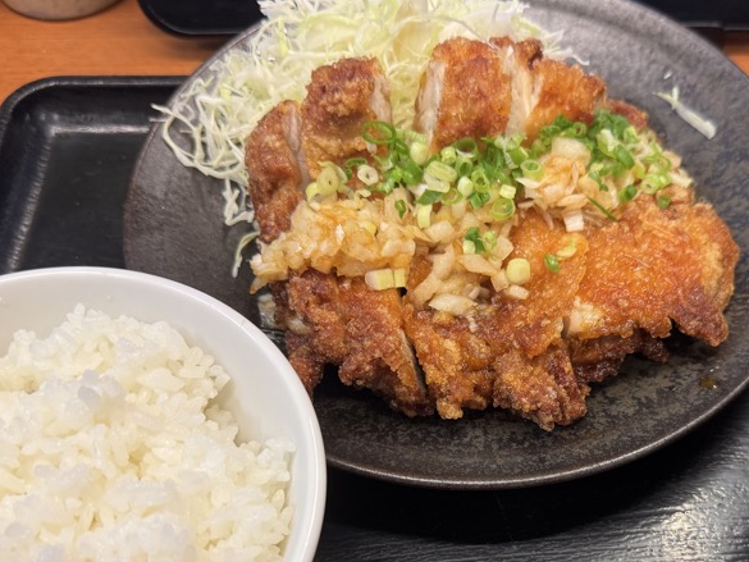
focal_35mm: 42
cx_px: 503
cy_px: 458
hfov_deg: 44.1
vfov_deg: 33.3
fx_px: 909
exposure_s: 1/100
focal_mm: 6.76
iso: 160
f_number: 1.78
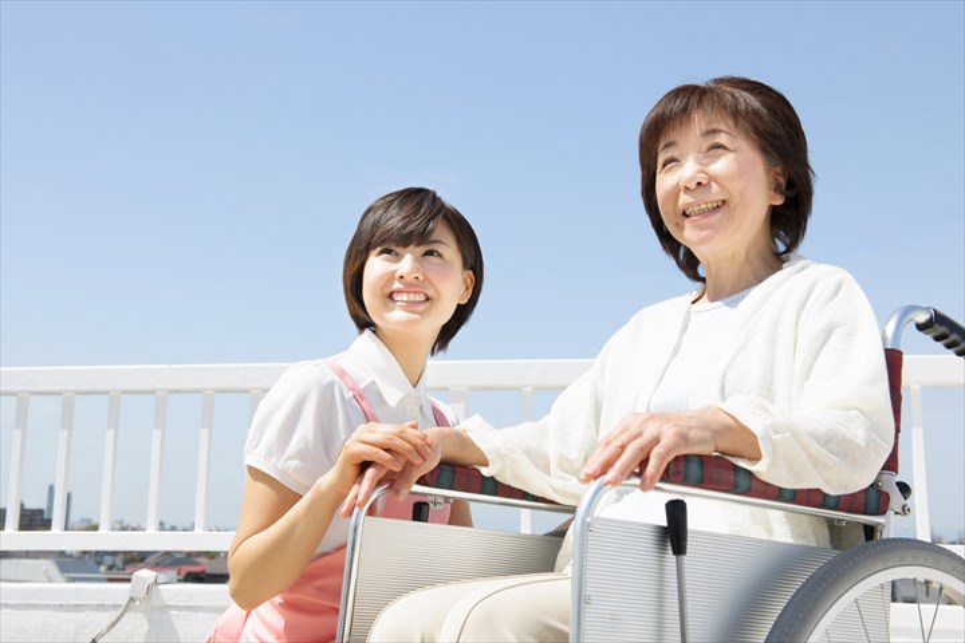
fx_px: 1206
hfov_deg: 43.6
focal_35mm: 45
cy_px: 322
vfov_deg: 29.9
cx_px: 482
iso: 200
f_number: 8
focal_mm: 45
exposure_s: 1/800
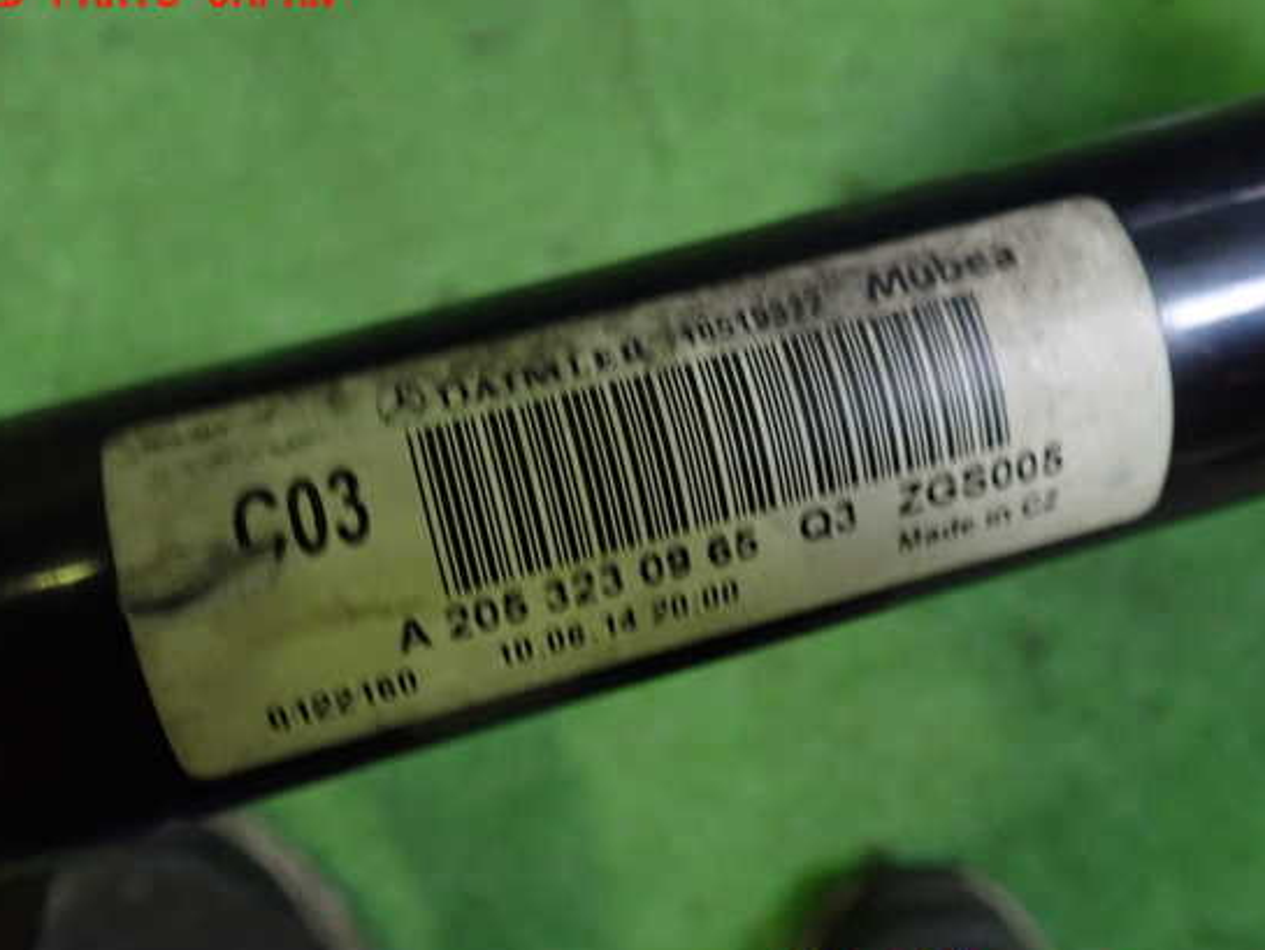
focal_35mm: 33
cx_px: 608
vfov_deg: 43.0
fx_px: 1206
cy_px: 485
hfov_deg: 55.3
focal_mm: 5.4
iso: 640
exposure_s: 1/30
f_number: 2.3
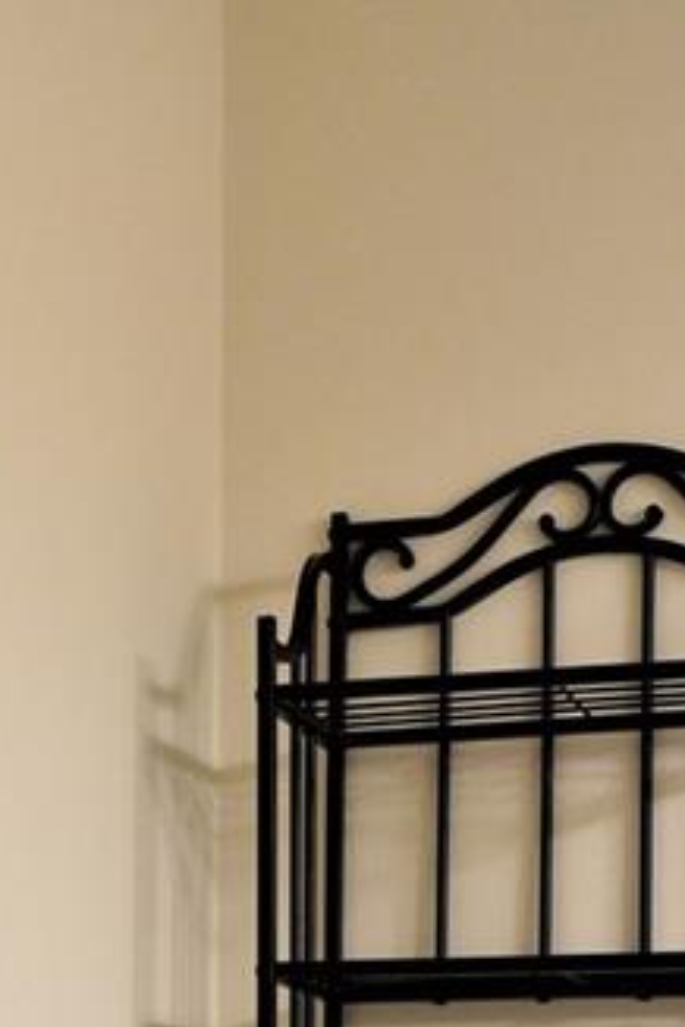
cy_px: 1357
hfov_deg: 15.3
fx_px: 2511
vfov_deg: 20.9
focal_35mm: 88
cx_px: 13
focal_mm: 16
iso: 1250
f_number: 4
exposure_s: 1/160
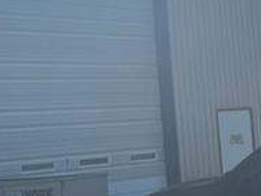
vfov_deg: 11.3
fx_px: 988
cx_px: 96
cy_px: 126
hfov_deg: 15.0
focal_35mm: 131
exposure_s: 1/11905
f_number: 1.78
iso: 100
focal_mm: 6.76
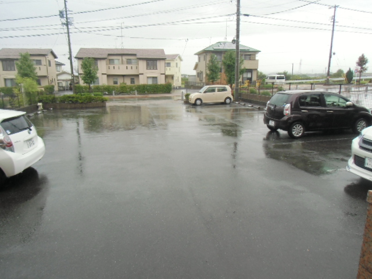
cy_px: 140
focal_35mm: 24
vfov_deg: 56.8
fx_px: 258
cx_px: 186
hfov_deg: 71.6
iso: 100
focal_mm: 4.24
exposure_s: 1/80
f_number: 3
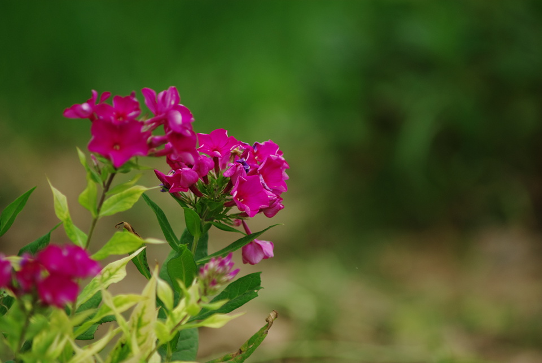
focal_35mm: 300
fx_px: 4523
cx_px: 271
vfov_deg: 4.6
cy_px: 182
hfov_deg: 6.9
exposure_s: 1/160
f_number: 4.5
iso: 200
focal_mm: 200
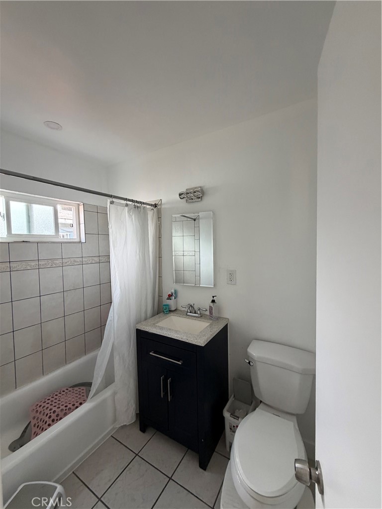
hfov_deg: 85.7
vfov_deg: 102.1
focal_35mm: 14
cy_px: 254
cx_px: 191
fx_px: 206
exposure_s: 1/100
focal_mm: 2.22
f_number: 2.2
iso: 320
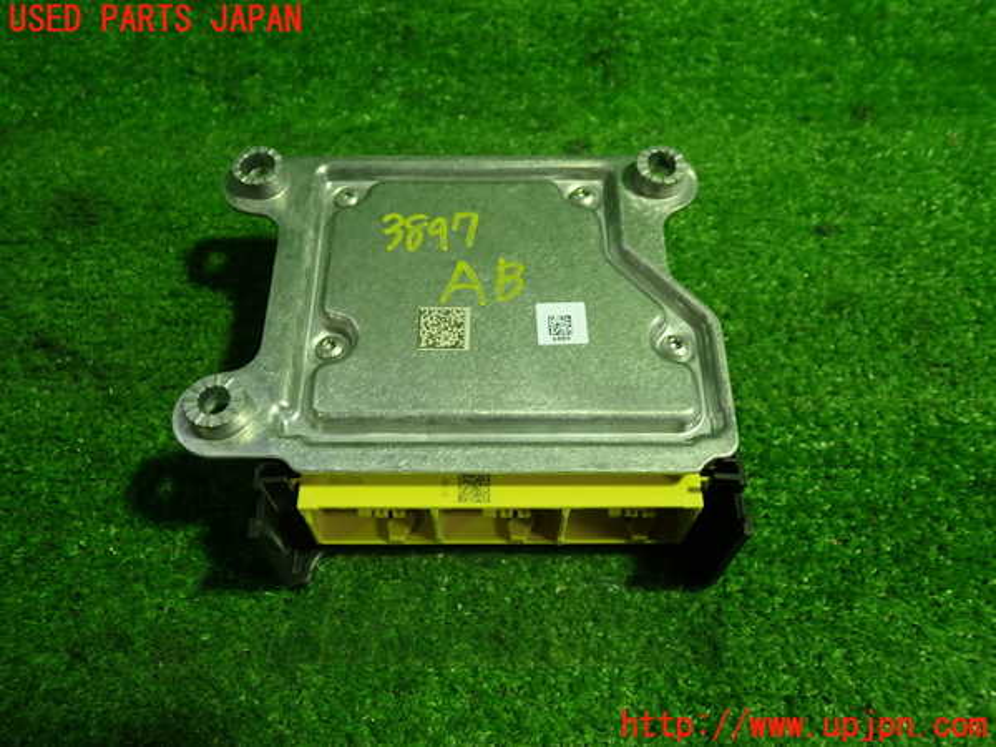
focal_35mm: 30
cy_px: 374
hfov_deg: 60.0
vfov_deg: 46.8
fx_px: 863
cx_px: 498
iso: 200
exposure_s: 1/50
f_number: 2.3
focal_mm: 5.4
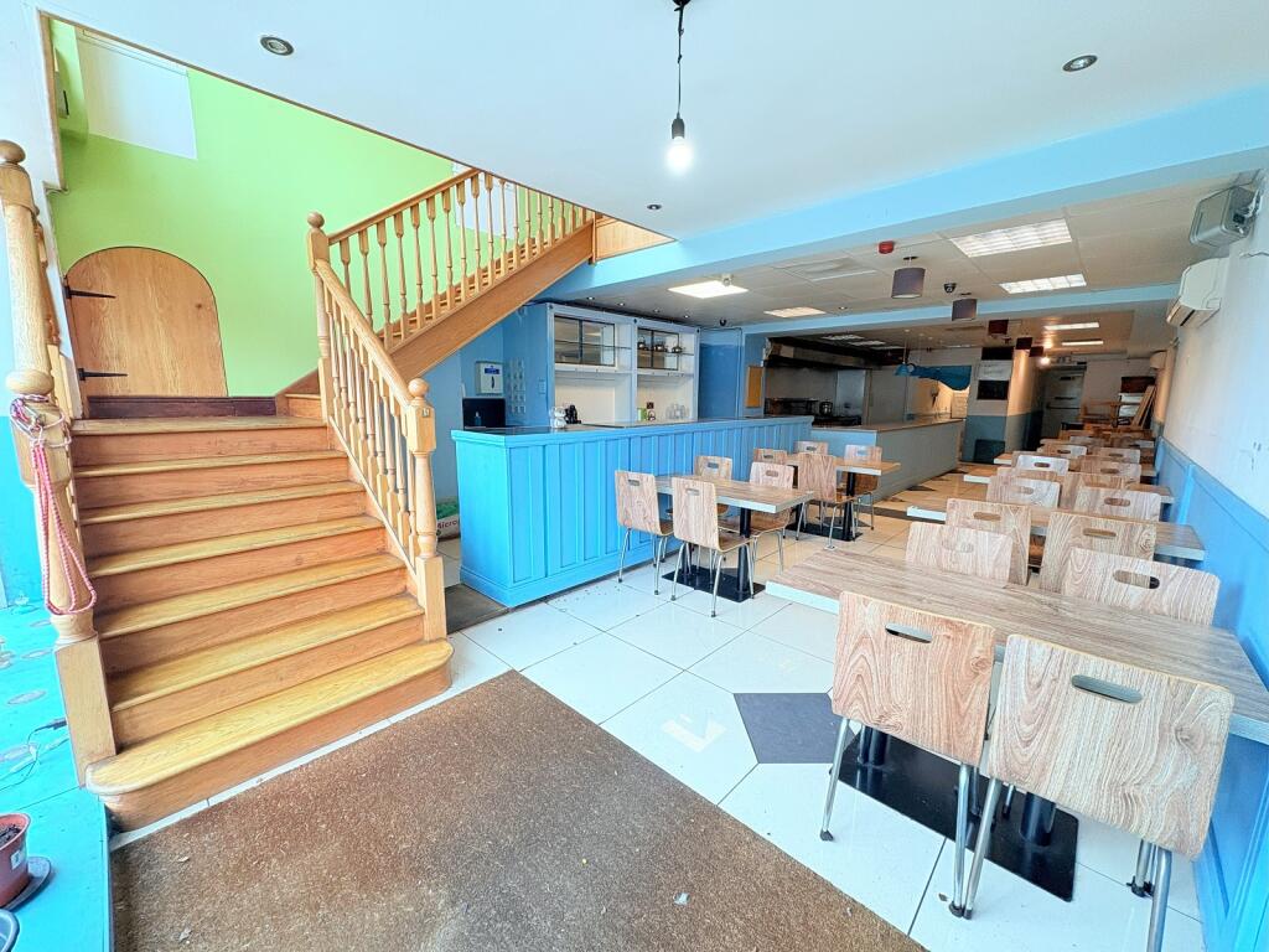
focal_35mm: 14
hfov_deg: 102.1
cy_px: 476
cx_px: 634
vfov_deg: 85.7
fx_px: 513
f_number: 2.2
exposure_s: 1/100
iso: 100
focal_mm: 2.22
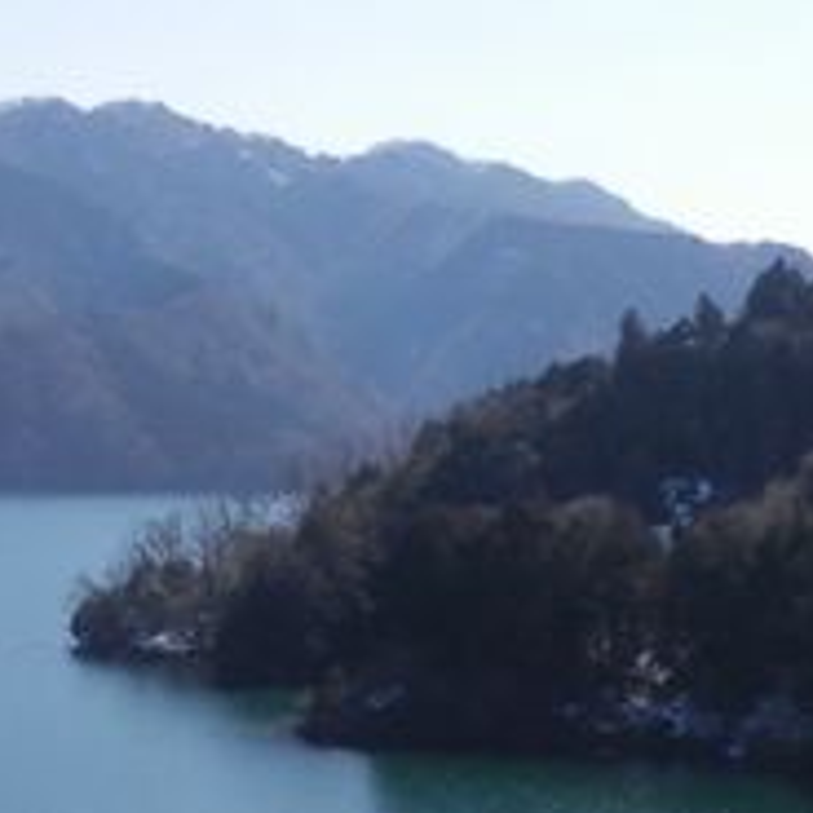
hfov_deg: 16.6
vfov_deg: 18.1
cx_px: -367
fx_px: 2551
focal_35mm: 96
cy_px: 437
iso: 80
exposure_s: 1/160
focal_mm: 4.5
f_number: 8.7
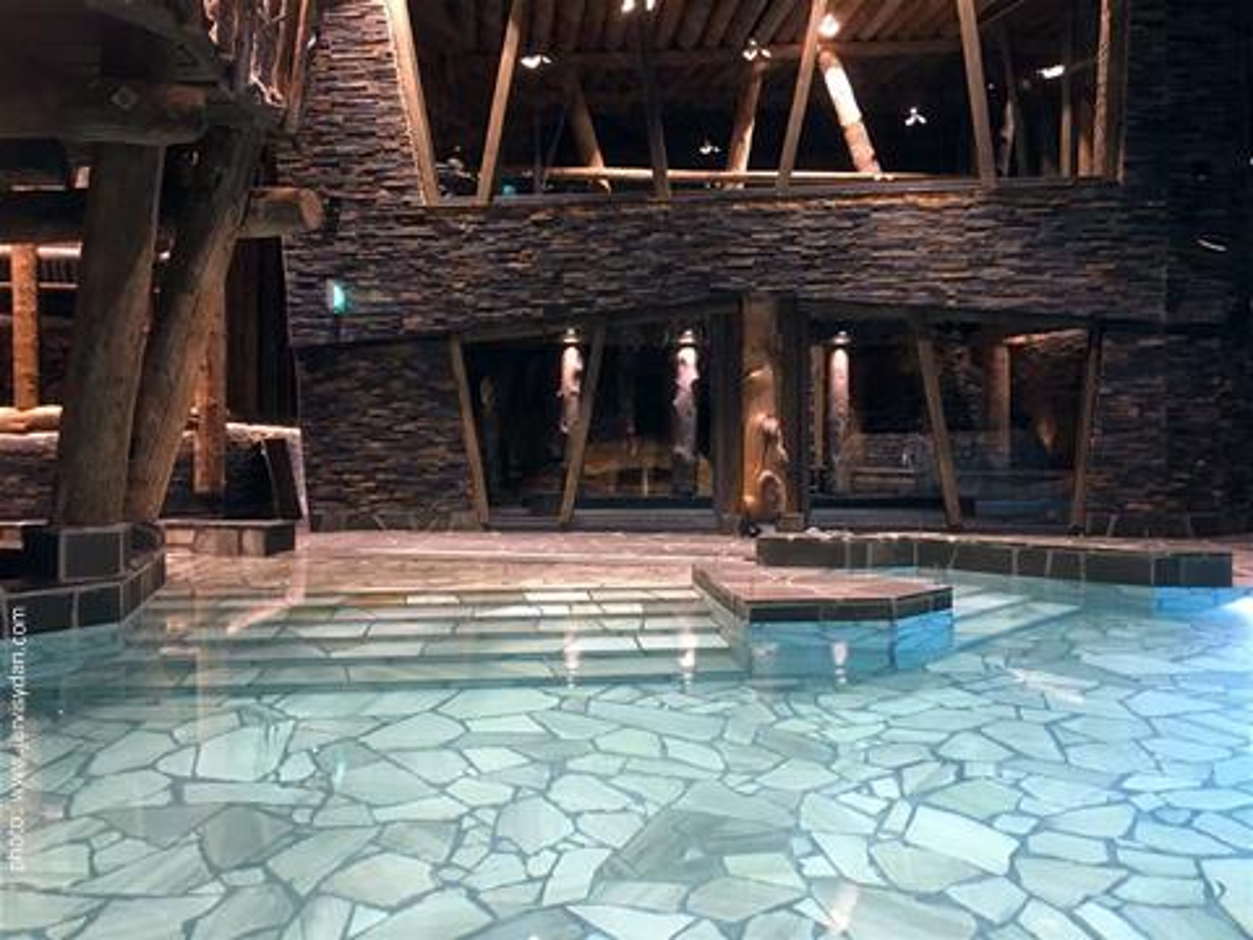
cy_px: 470
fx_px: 1050
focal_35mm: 29
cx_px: 626
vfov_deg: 48.2
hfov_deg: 61.7
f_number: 2.2
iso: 200
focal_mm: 4.15
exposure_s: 1/17
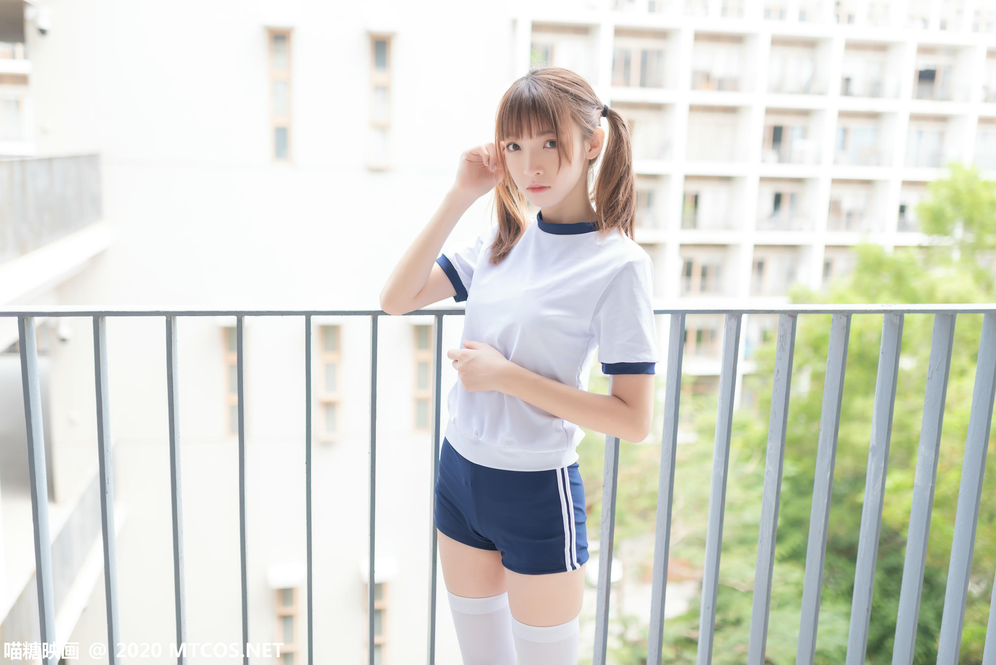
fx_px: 969
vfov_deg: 37.9
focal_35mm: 35
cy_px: 332
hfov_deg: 54.4
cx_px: 498
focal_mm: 35
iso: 100
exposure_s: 1/400
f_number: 1.8
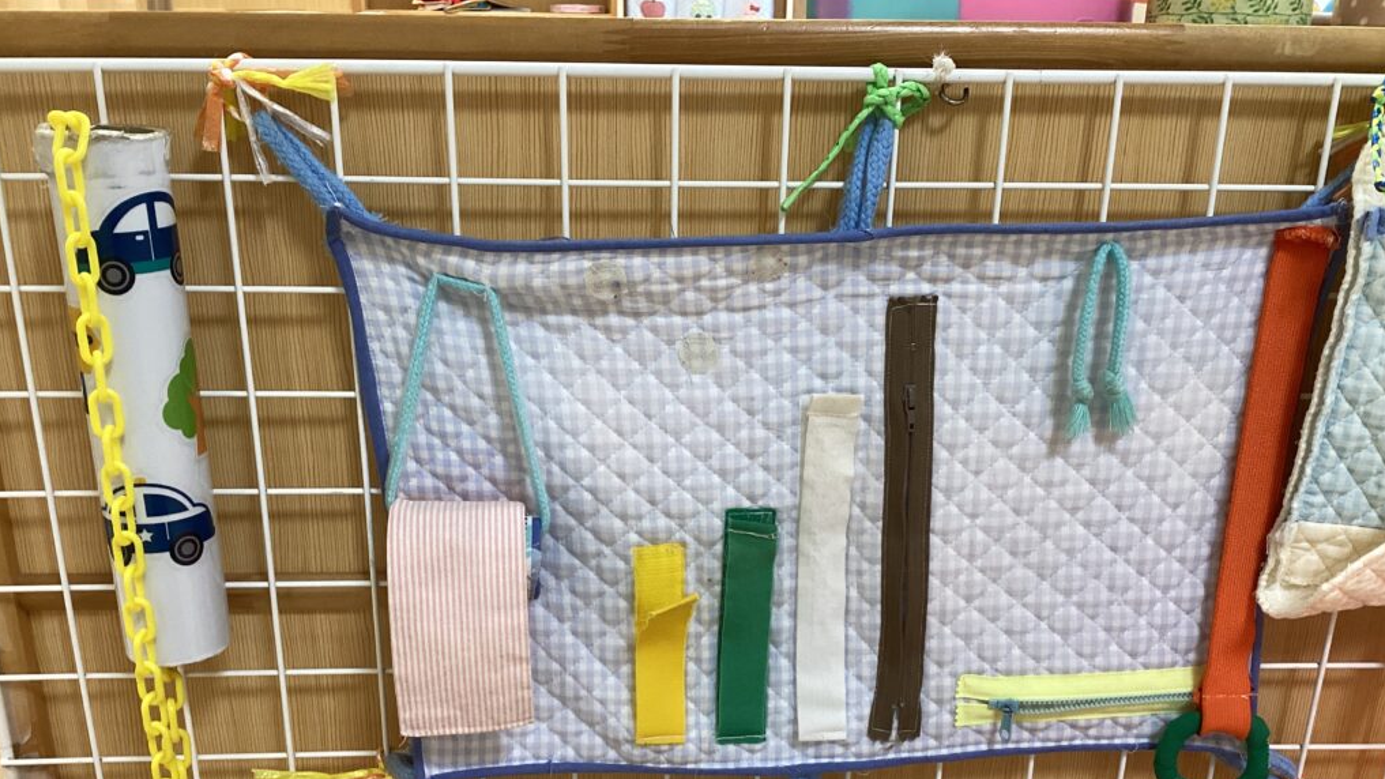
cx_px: 692
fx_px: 1249
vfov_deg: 34.4
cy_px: 512
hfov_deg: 58.0
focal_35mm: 34
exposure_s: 1/50
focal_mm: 3.3
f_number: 2.4
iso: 125
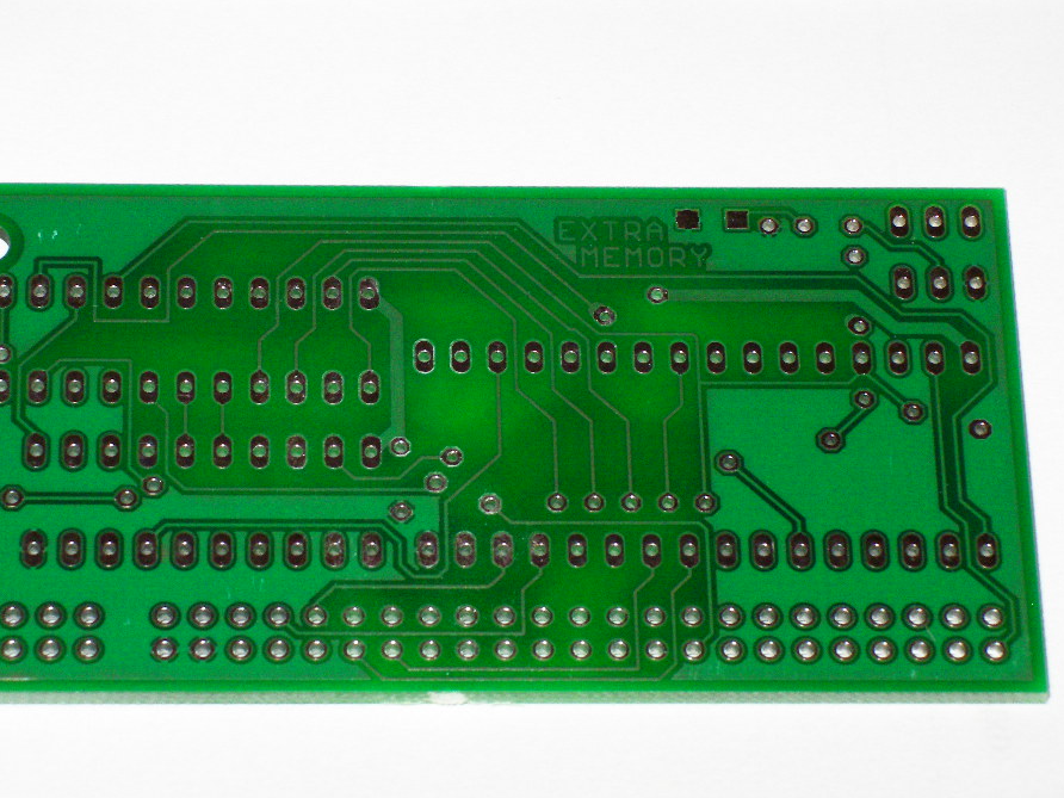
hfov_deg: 11.0
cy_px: 456
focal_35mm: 179
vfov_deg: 8.3
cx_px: 468
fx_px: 5502
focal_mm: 32.5
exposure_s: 1/100
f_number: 7.8
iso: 400
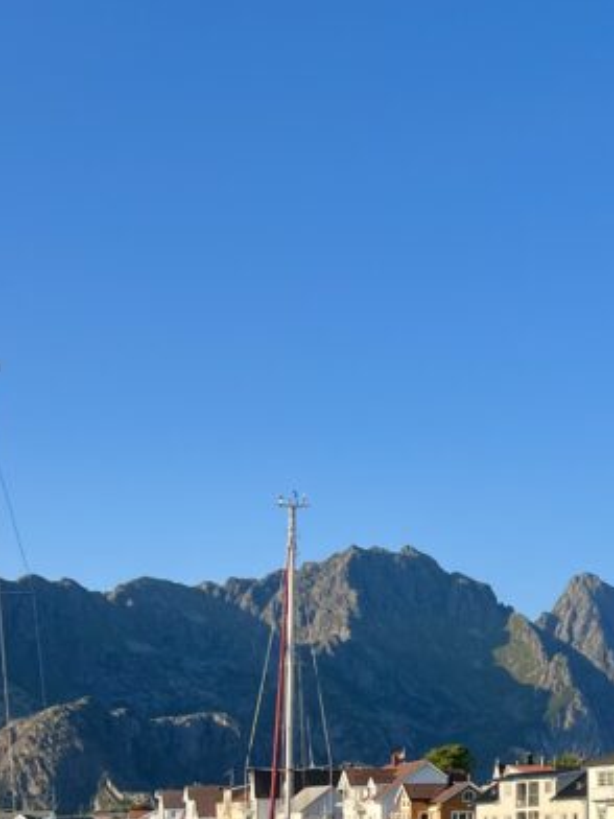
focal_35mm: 68
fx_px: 1608
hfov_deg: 20.7
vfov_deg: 27.9
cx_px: 652
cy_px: 660
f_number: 1.5
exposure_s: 1/3165
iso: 50
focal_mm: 5.7
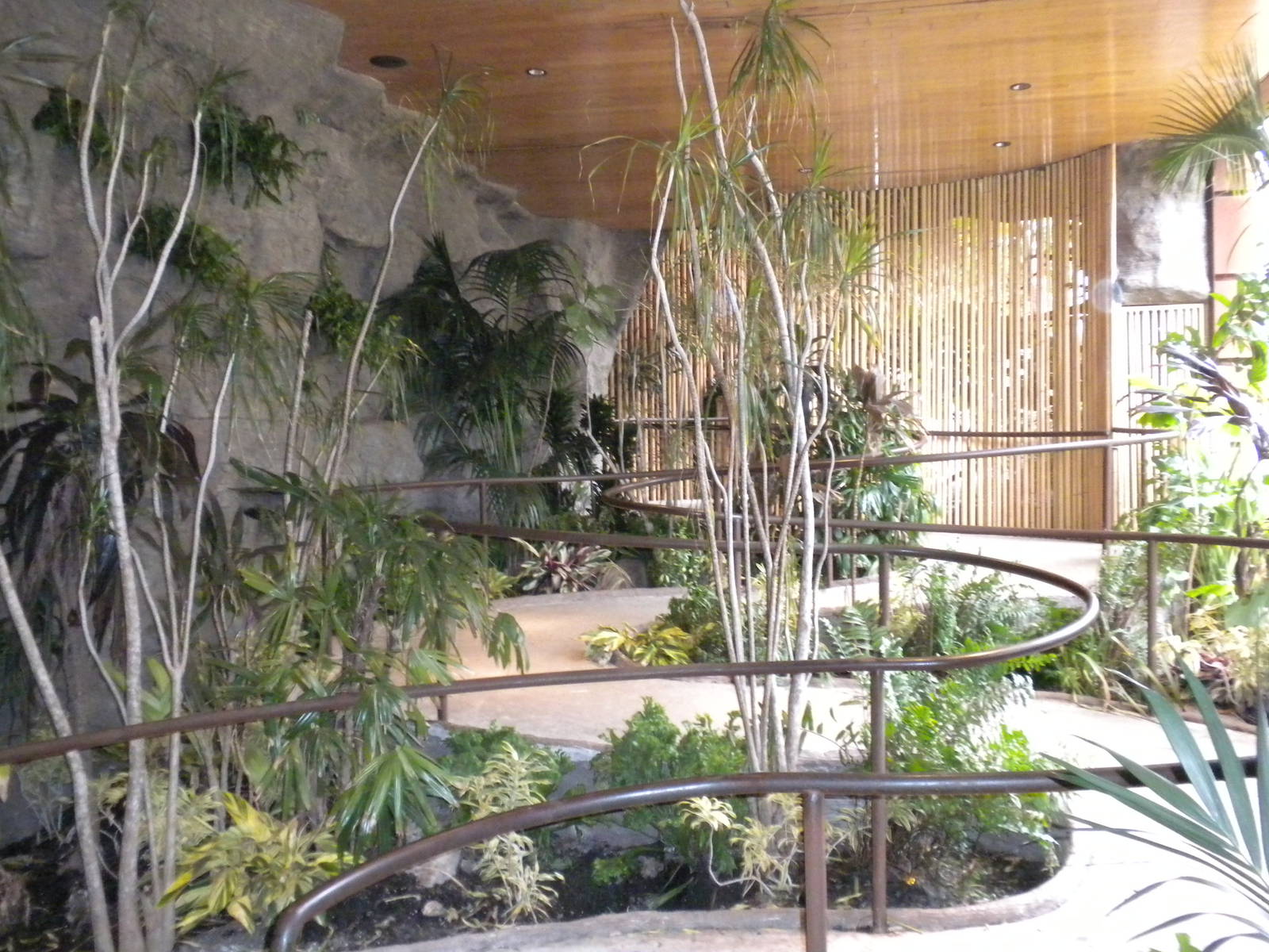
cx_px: 634
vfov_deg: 38.7
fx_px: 1356
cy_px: 476
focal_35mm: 37
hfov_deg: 50.1
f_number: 3.5
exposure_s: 1/30
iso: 800
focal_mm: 6.6
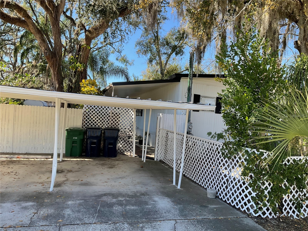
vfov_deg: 48.2
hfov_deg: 61.7
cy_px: 116
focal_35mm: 29
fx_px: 258
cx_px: 154
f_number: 1.8
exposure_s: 1/415
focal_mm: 3
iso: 16
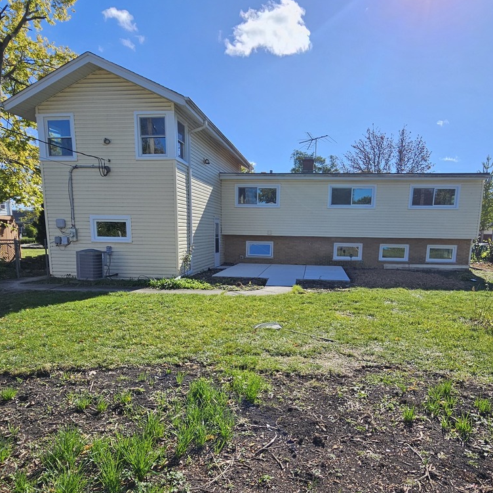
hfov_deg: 69.5
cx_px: 269
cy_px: 306
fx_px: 354
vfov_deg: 68.6
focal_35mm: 22
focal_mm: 2.2
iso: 50
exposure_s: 1/2430
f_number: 2.2
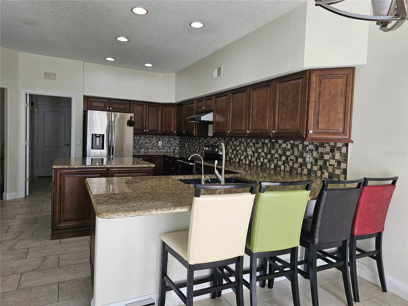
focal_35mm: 23
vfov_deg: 58.9
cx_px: 204
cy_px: 153
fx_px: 271
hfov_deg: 73.9
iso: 64
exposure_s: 1/120
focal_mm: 6.3
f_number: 1.7
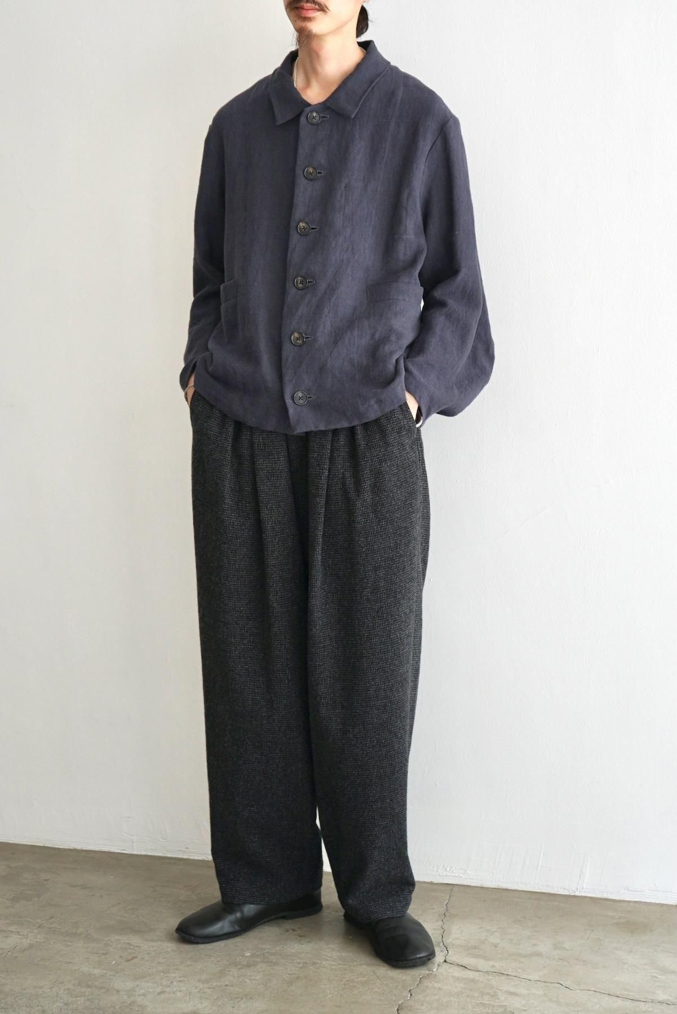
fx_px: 1156
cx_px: 338
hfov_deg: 32.6
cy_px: 507
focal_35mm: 41
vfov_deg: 47.4
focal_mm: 41
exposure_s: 1/60
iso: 250
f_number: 4
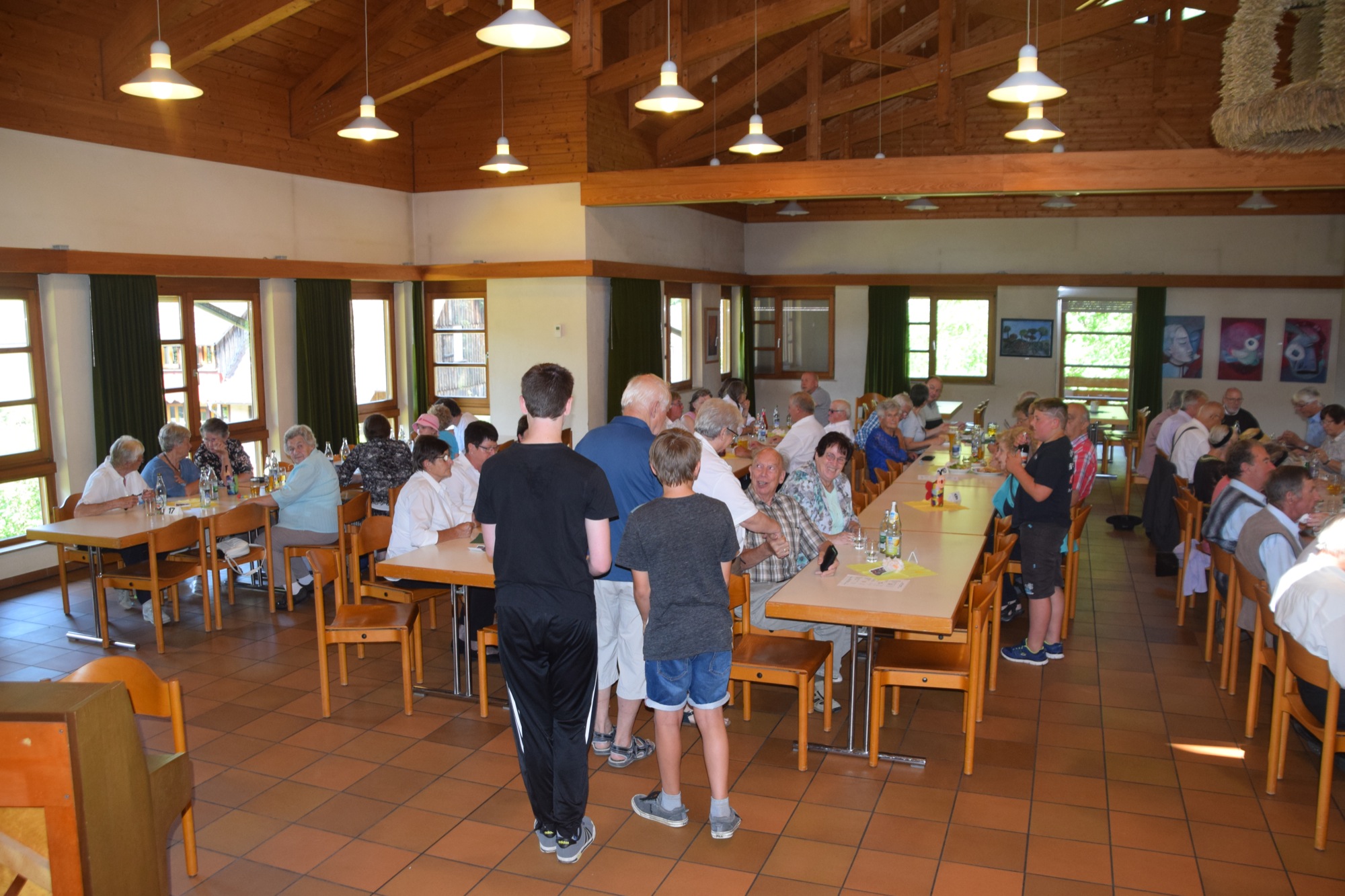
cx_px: 672
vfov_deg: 47.9
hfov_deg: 67.4
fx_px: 1009
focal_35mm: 27
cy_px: 448
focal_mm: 18
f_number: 5
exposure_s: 1/100
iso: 800
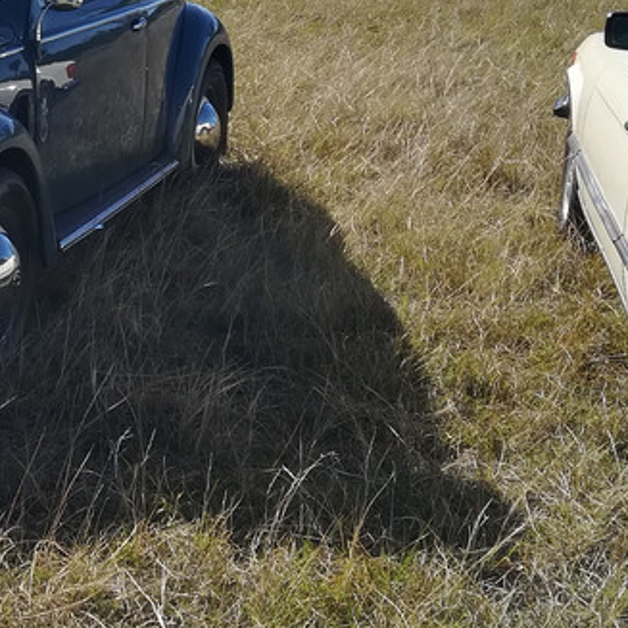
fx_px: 1539
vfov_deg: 22.8
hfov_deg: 21.6
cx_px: -103
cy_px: 142
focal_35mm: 75
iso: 50
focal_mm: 3.83
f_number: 2.2
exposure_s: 1/814
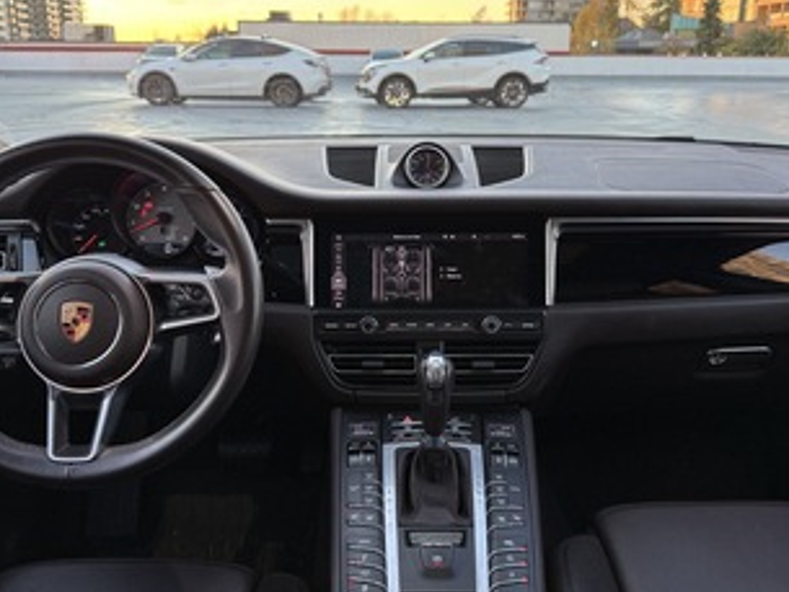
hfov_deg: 55.3
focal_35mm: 33
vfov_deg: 43.0
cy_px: 280
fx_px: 752
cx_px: 409
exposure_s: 1/121
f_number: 1.78
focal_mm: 6.76
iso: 160
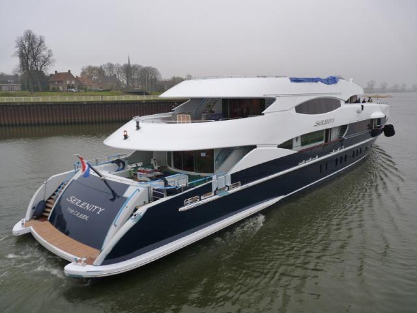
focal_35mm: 27
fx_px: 325
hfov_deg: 65.3
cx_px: 208
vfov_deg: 51.4
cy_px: 156
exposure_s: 1/40
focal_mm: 4.8
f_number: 2.8
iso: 125
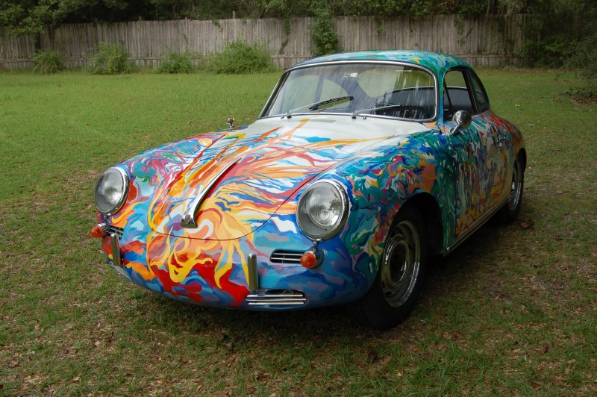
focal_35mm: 39
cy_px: 198
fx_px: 646
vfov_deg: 34.2
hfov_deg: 49.6
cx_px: 298
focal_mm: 26
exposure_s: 1/160
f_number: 9
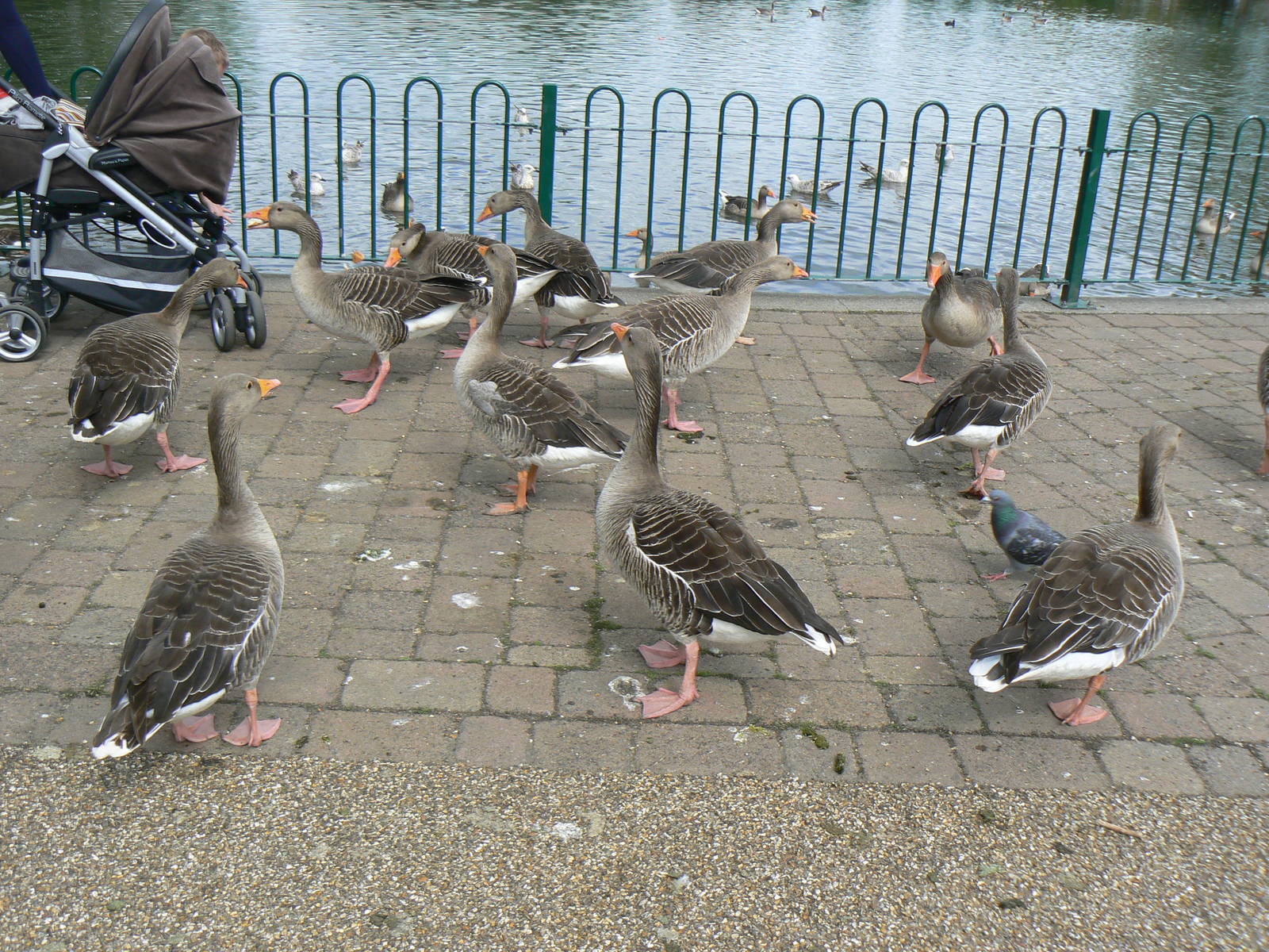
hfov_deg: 51.4
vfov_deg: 39.7
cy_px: 476
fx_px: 1320
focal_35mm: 36
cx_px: 634
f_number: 5.6
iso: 80
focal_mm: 6
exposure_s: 1/250
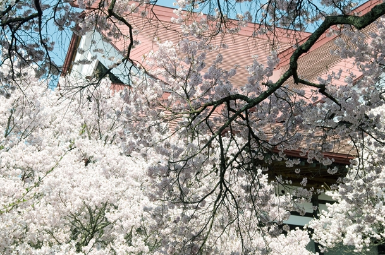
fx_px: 5680
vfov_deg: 2.6
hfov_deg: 3.9
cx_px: 182
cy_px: 111
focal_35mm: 532
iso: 200
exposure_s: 1/160
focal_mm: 270
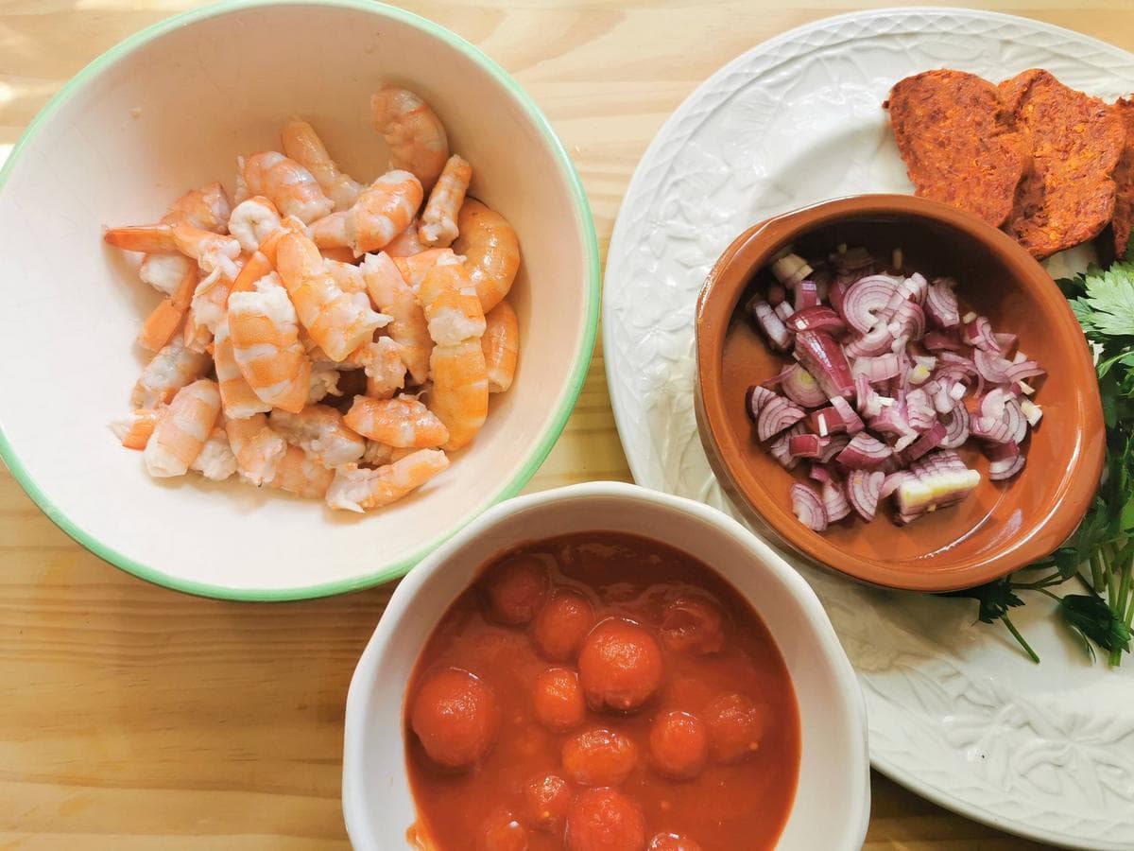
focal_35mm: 27
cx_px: 567
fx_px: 885
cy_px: 426
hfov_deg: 65.3
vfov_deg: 51.4
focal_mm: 5.56
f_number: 1.6
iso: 50
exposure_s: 1/187
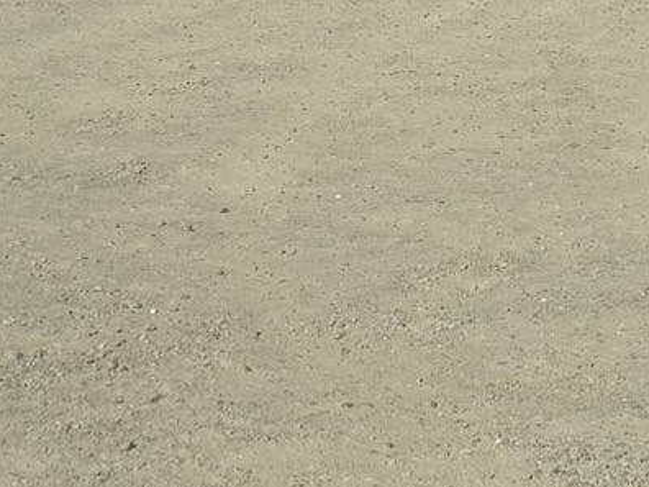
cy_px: -485
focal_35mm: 124
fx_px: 2325
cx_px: 1282
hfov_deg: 13.6
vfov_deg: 10.9
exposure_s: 1/9091
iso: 80
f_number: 1.78
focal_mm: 6.76
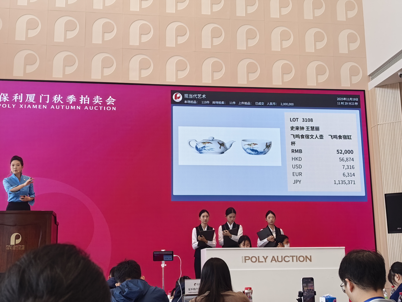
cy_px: 151
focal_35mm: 47
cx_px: 201
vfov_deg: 30.9
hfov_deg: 40.4
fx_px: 546
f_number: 2
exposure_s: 1/128
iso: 50
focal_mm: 8.5
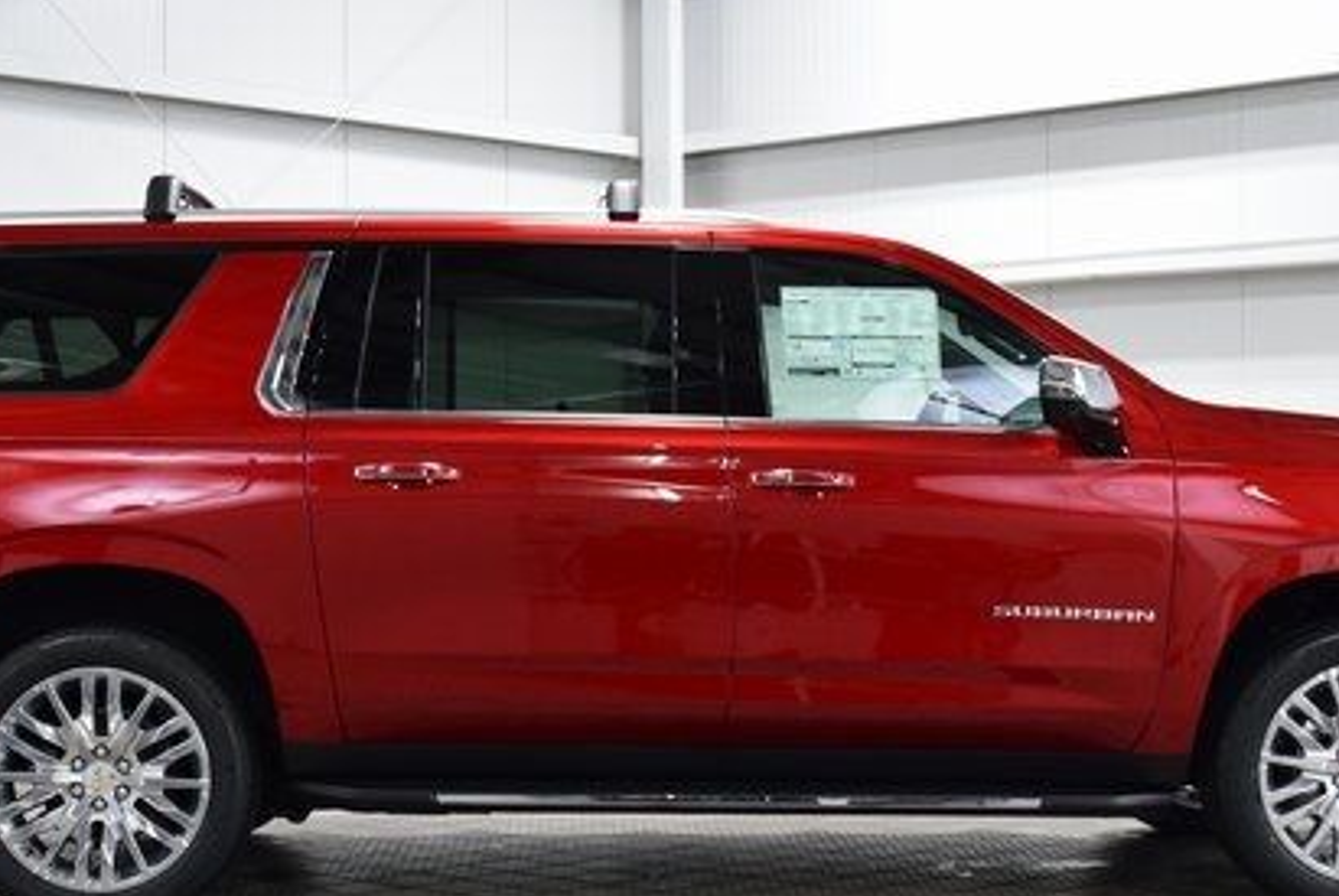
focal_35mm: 70
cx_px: 639
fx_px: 2606
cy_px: 562
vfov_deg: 19.5
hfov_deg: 28.8
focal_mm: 30
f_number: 5.6
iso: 1600
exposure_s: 1/60
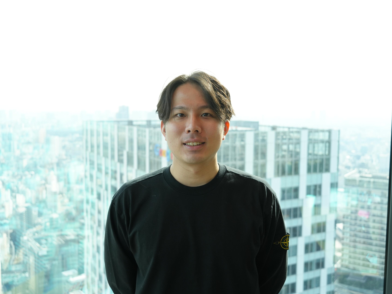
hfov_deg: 49.0
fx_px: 430
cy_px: 147
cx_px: 192
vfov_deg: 37.7
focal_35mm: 38
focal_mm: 35
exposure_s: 1/160
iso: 200
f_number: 5
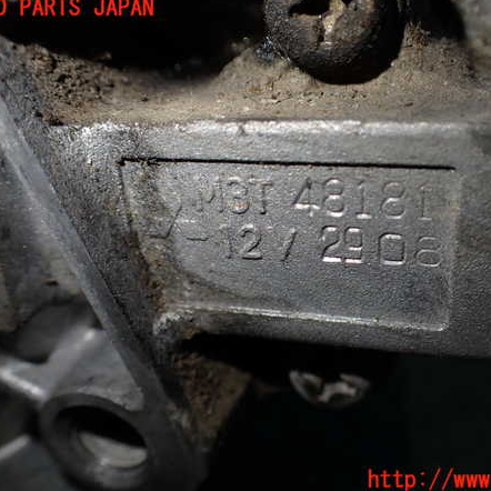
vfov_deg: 46.0
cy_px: 244
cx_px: 285
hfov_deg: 45.9
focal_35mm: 36
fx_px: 578
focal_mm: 5.4
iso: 160
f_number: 2.3
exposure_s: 1/125
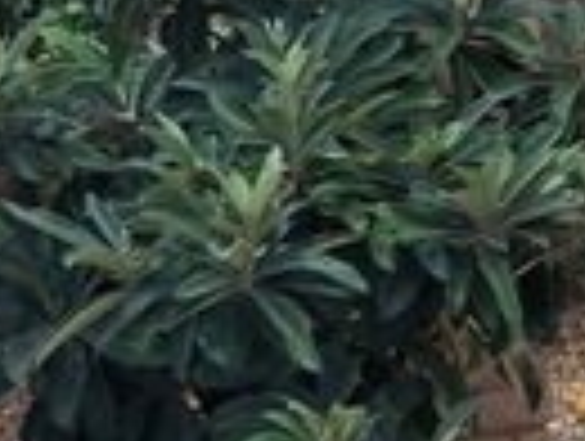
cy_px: 160
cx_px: 1084
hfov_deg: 14.8
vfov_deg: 13.0
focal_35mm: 114
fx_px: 1930
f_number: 1.8
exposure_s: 1/147
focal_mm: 4.69
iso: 32
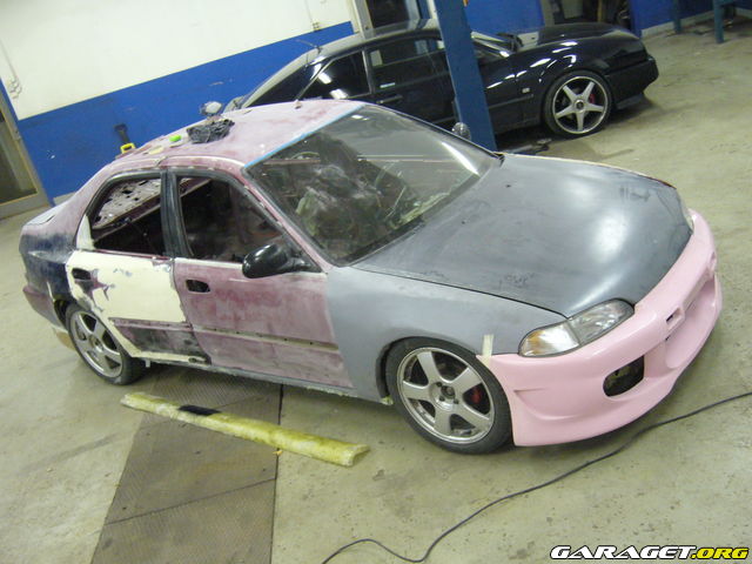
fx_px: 869
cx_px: 376
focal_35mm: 40
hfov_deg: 46.8
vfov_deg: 36.0
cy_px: 282
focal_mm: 6.6
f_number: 3
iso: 200
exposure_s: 1/10
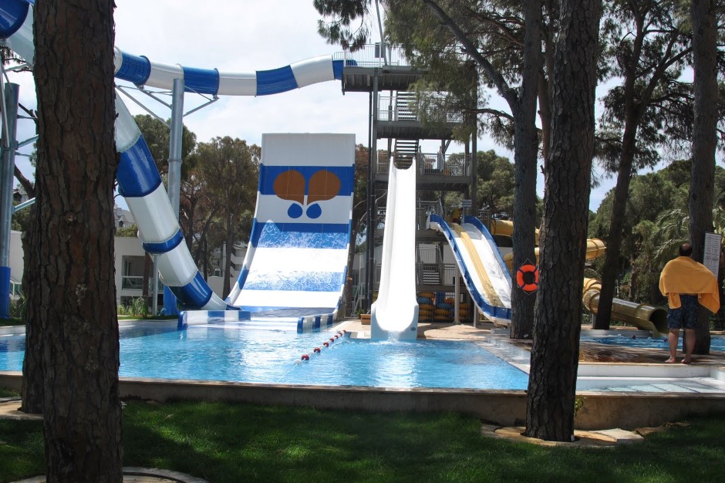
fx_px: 664
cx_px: 365
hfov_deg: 57.2
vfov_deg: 39.9
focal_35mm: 33
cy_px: 274
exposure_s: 1/320
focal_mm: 18
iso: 100
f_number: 9
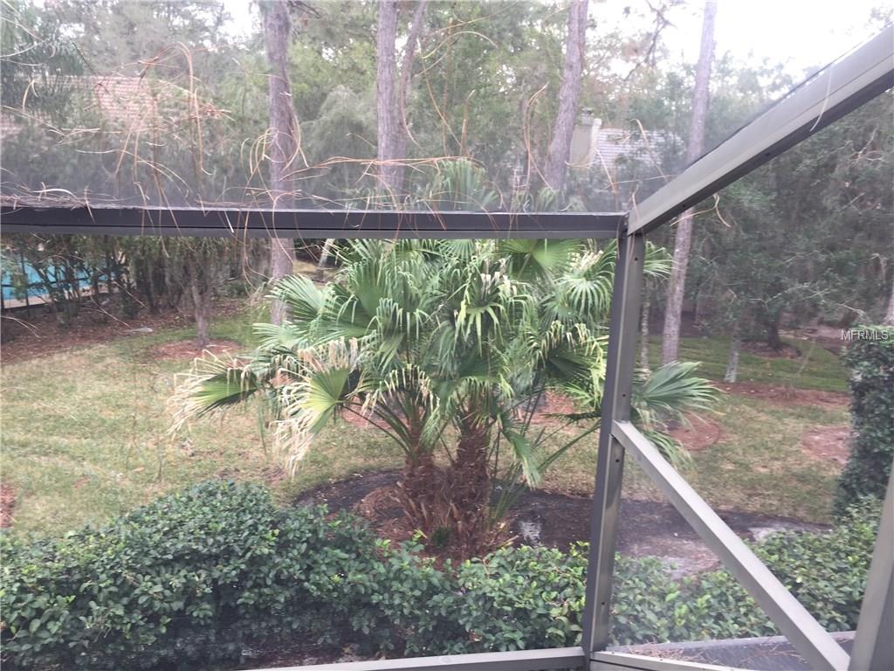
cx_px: 447
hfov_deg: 61.7
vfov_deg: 48.2
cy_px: 336
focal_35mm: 29
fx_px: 749
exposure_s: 1/60
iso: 32
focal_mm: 4.15
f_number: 2.2
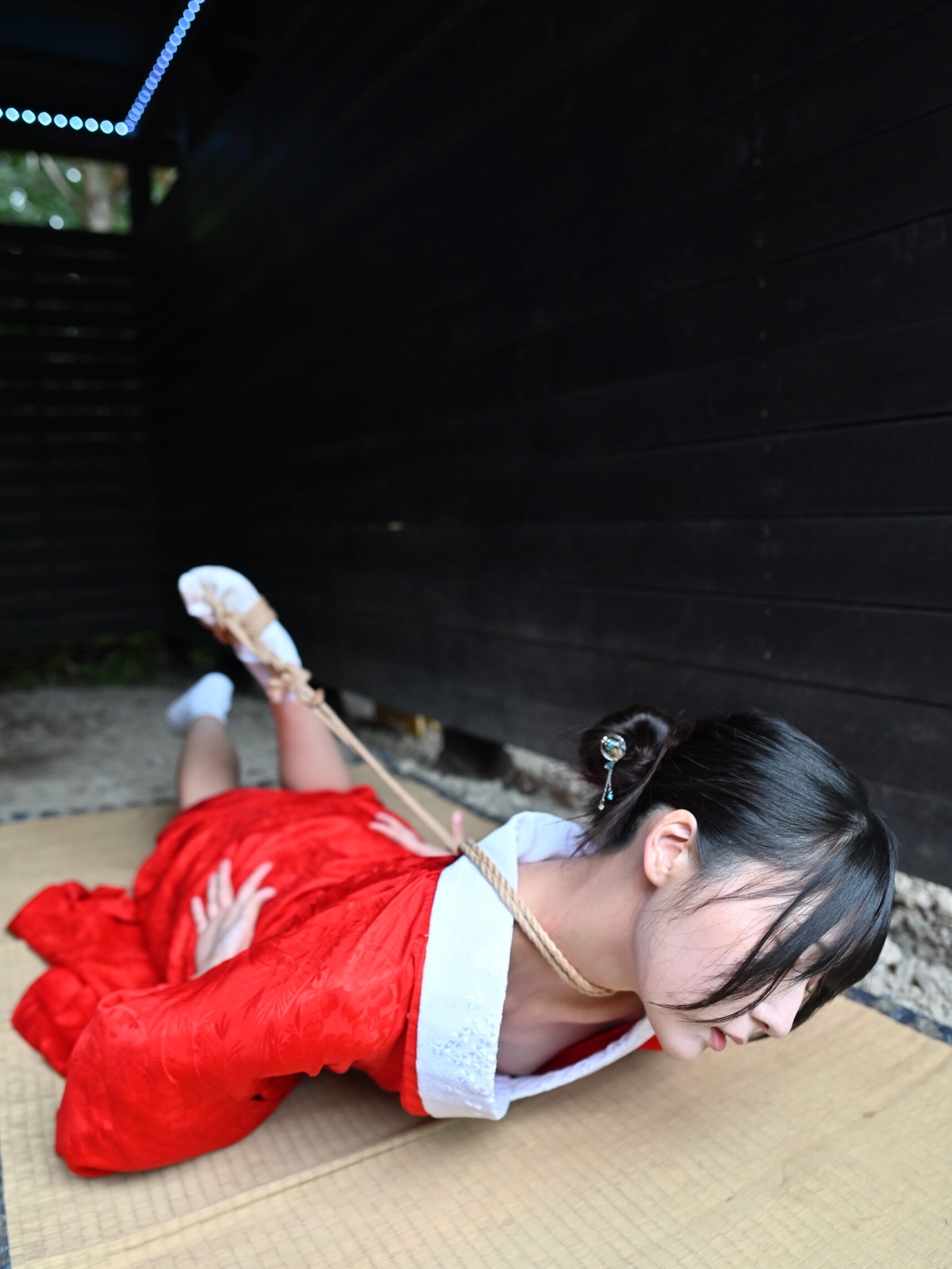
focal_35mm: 26
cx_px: 476
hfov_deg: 53.1
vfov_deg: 67.3
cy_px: 635
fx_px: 953
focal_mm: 24
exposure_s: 1/250
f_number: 2.8
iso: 400
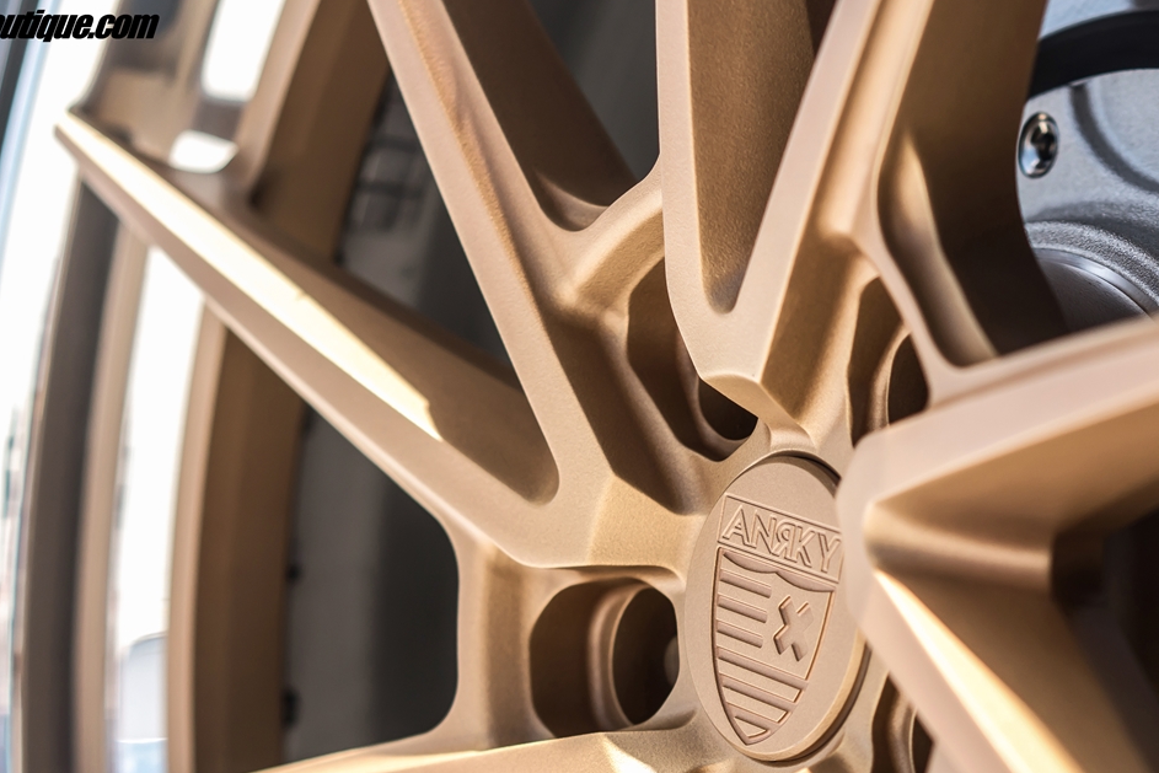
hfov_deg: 18.2
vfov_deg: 12.2
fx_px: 3606
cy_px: 628
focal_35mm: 112
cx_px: 837
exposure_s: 1/640
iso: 100
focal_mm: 55
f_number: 2.8
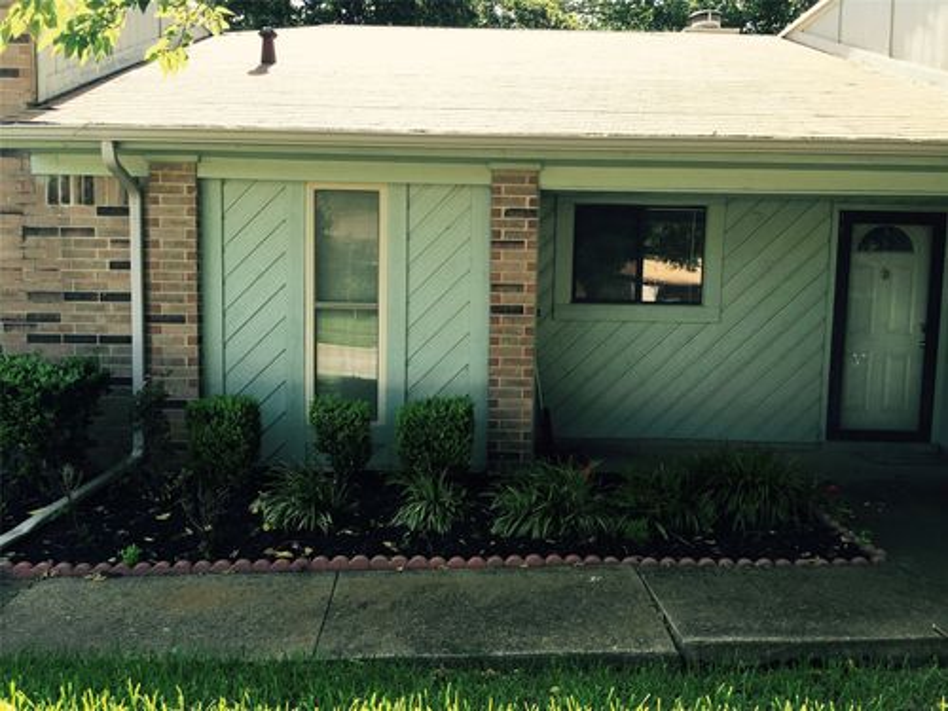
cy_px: 356
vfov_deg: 48.2
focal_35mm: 29
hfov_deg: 61.7
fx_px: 794
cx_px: 474
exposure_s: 1/416
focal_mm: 4.15
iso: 32
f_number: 2.2
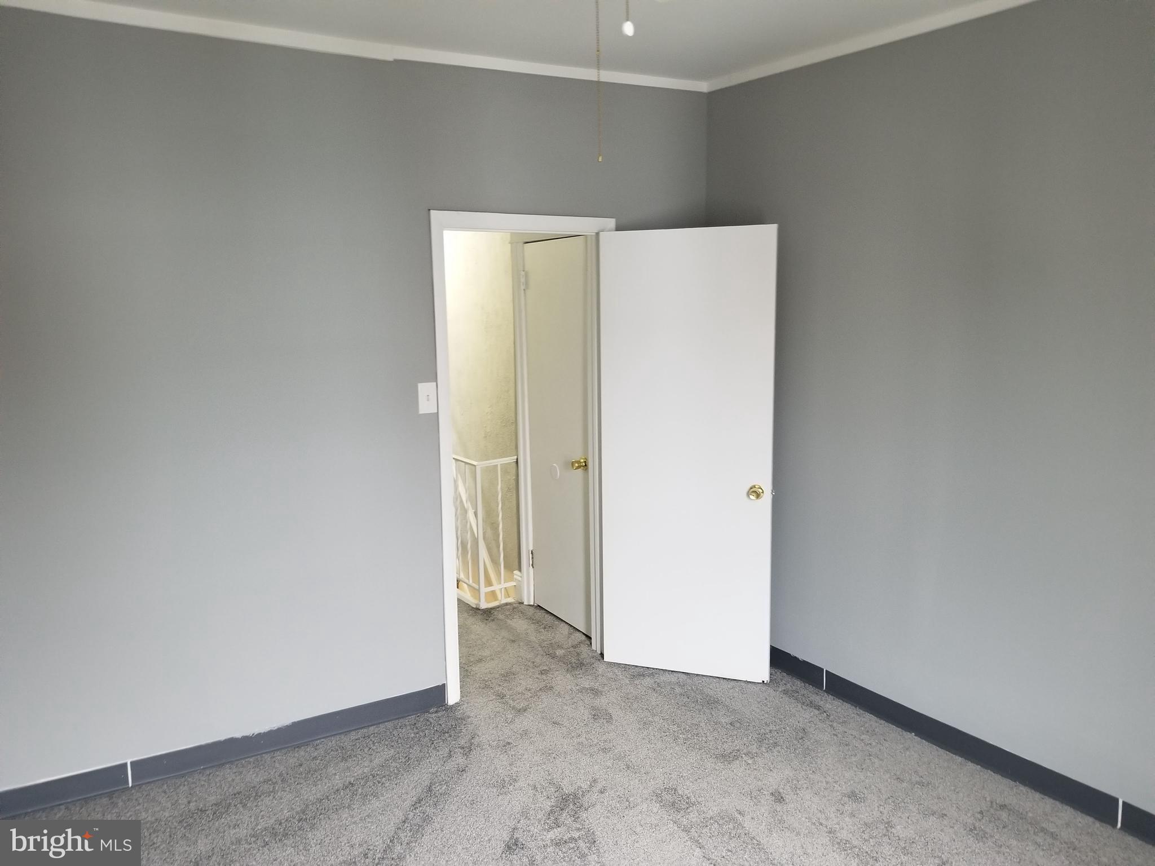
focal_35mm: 26
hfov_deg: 67.3
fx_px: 868
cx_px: 578
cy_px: 433
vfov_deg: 53.1
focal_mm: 4.3
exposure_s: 1/19
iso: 200
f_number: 1.7
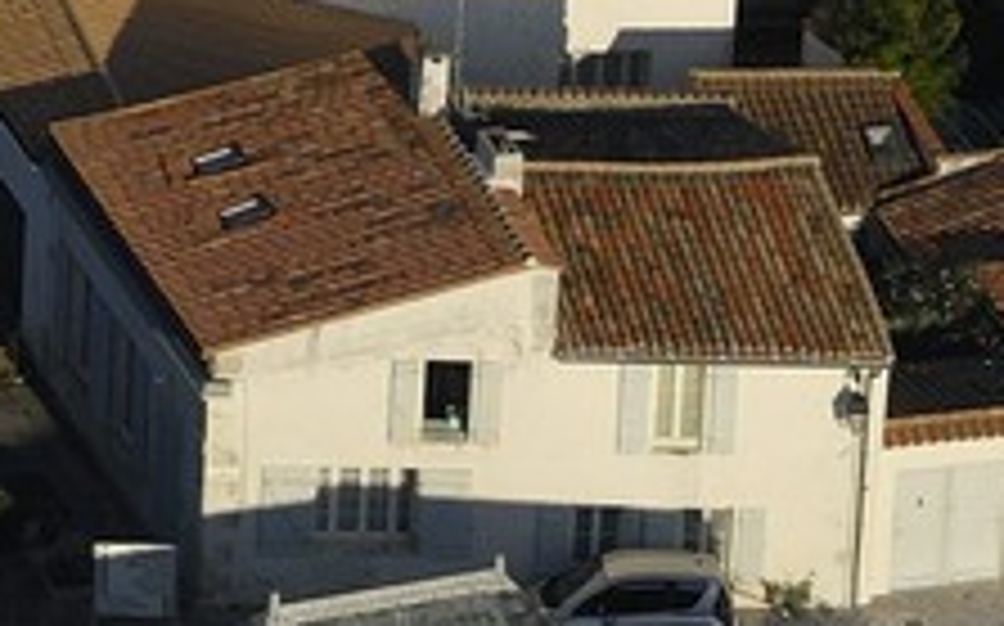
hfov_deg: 1.4
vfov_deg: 0.9
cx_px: 1243
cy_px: 1932
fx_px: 41997
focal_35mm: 1536
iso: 100
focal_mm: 140
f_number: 5
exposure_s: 1/800
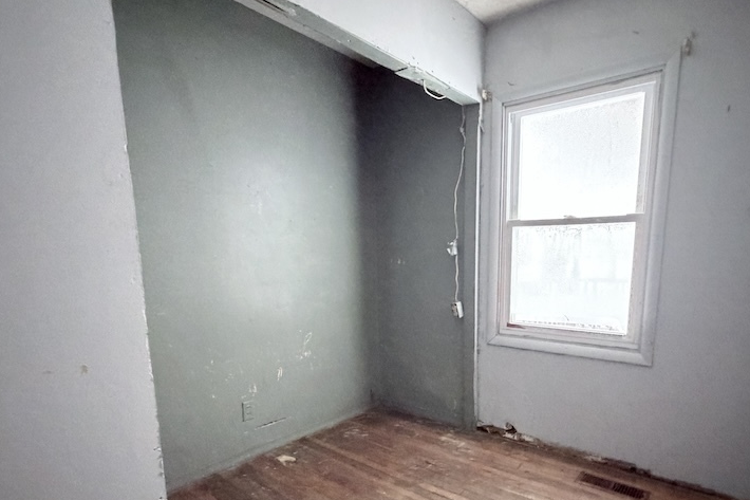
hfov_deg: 80.9
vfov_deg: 58.3
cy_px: 329
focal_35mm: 21
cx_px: 415
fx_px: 437
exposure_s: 1/53
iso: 1250
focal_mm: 2.22
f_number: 2.2
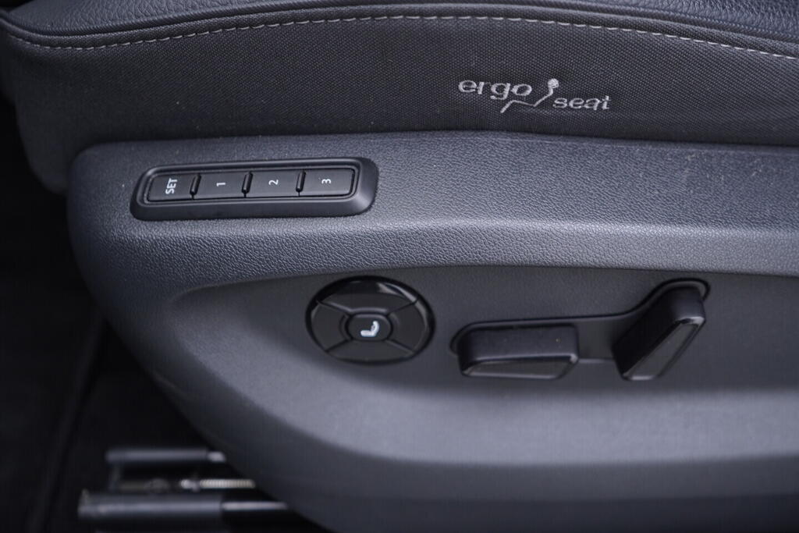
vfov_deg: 36.9
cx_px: 400
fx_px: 799
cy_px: 266
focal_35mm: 36
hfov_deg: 53.1
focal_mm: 24
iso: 200
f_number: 2.8
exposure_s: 1/40
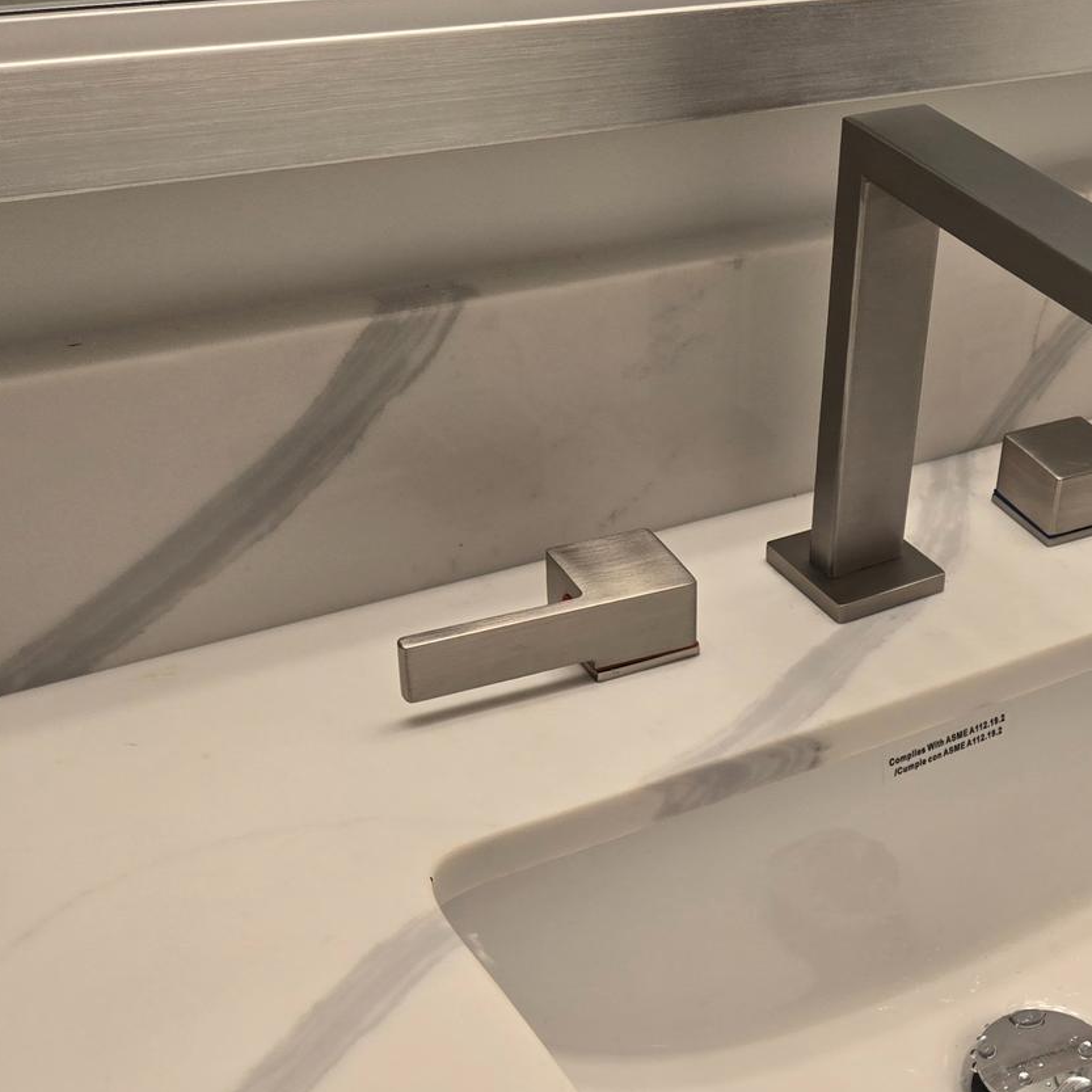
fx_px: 1785
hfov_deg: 32.5
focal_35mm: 50
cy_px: 877
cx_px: 956
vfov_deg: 33.0
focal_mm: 5.4
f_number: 1.8
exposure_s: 1/120
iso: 64
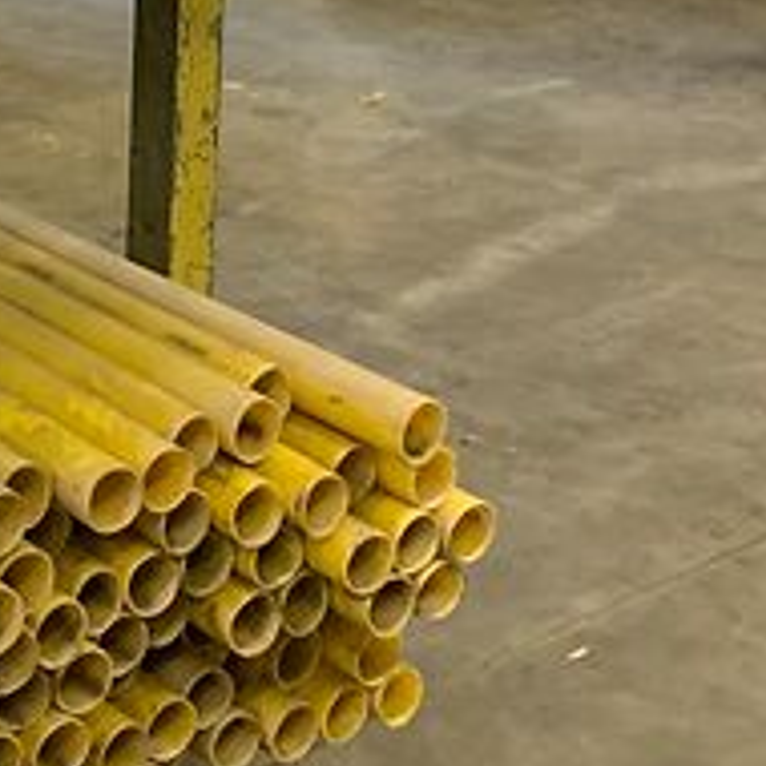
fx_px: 2428
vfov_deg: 17.5
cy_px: 12
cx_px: -129
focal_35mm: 97
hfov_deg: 17.2
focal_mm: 4.25
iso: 160
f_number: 1.8
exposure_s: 1/60
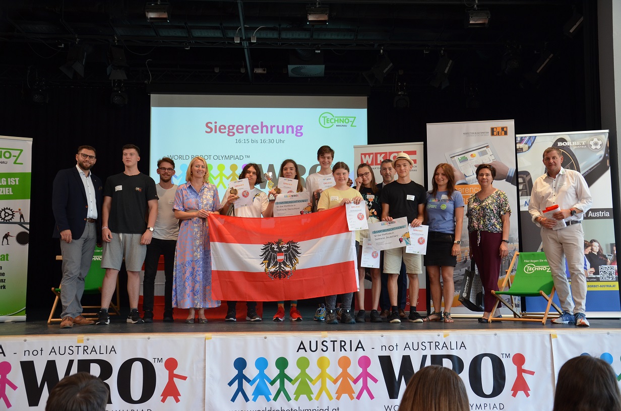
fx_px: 646
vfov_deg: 35.3
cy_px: 206
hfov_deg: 51.4
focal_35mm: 38
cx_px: 310
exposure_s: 1/60
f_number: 4
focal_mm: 25
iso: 400
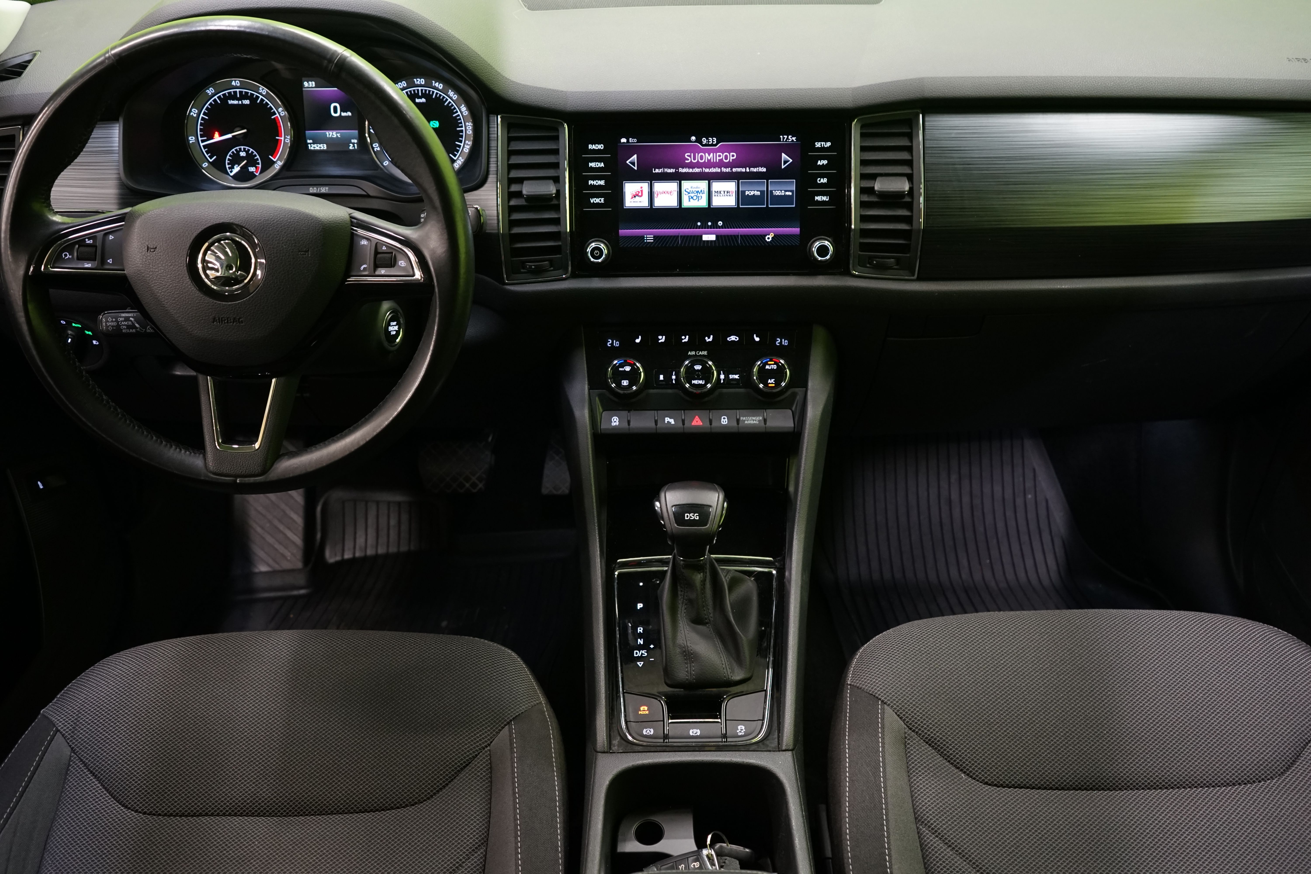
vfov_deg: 40.0
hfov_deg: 57.2
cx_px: 656
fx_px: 1202
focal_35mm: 33
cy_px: 437
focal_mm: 33
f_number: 5
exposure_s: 1/15
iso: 1600
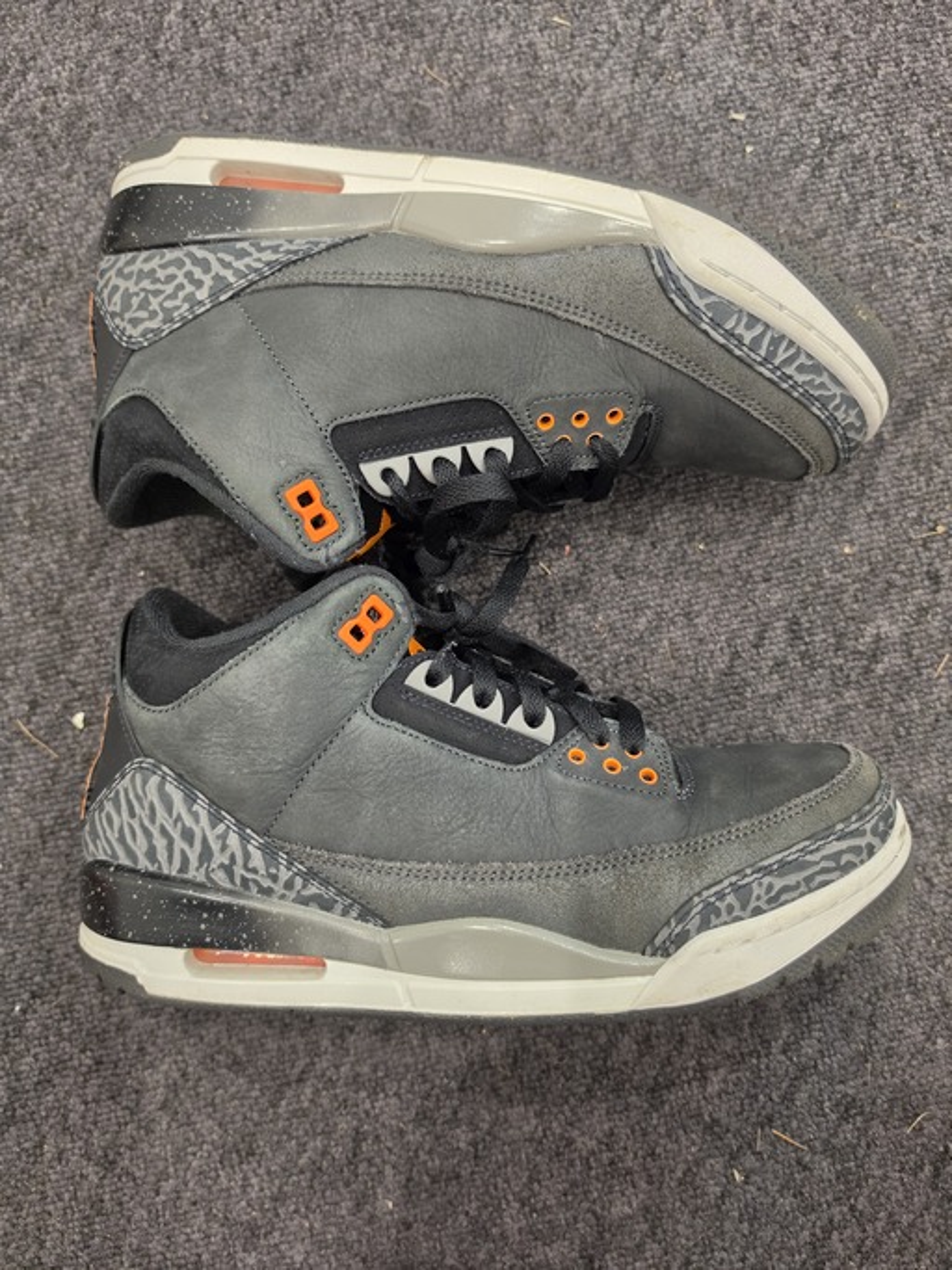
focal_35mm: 23
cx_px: 476
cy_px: 635
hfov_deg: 58.9
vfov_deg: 73.9
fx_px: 844
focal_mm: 6.5
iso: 400
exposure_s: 1/100
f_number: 1.4
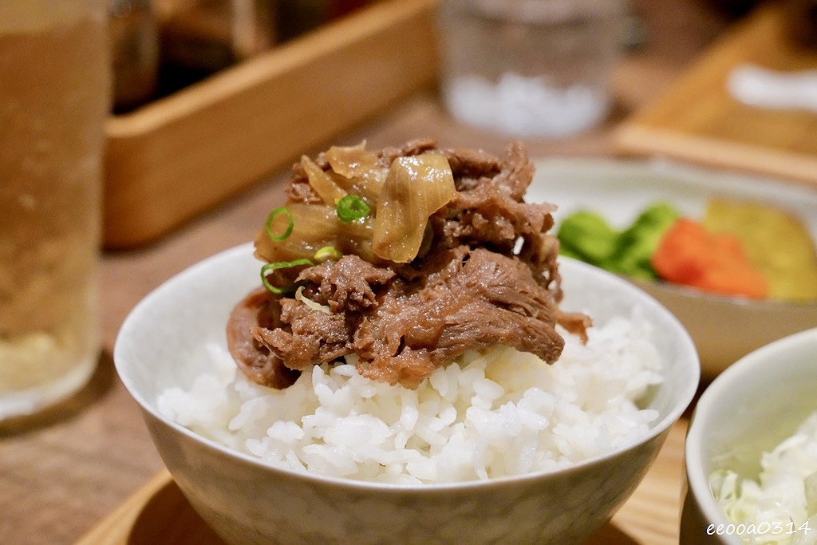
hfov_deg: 27.0
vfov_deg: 18.2
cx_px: 408
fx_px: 1702
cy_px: 272
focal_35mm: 75
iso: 6400
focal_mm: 75
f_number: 8
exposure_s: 1/320
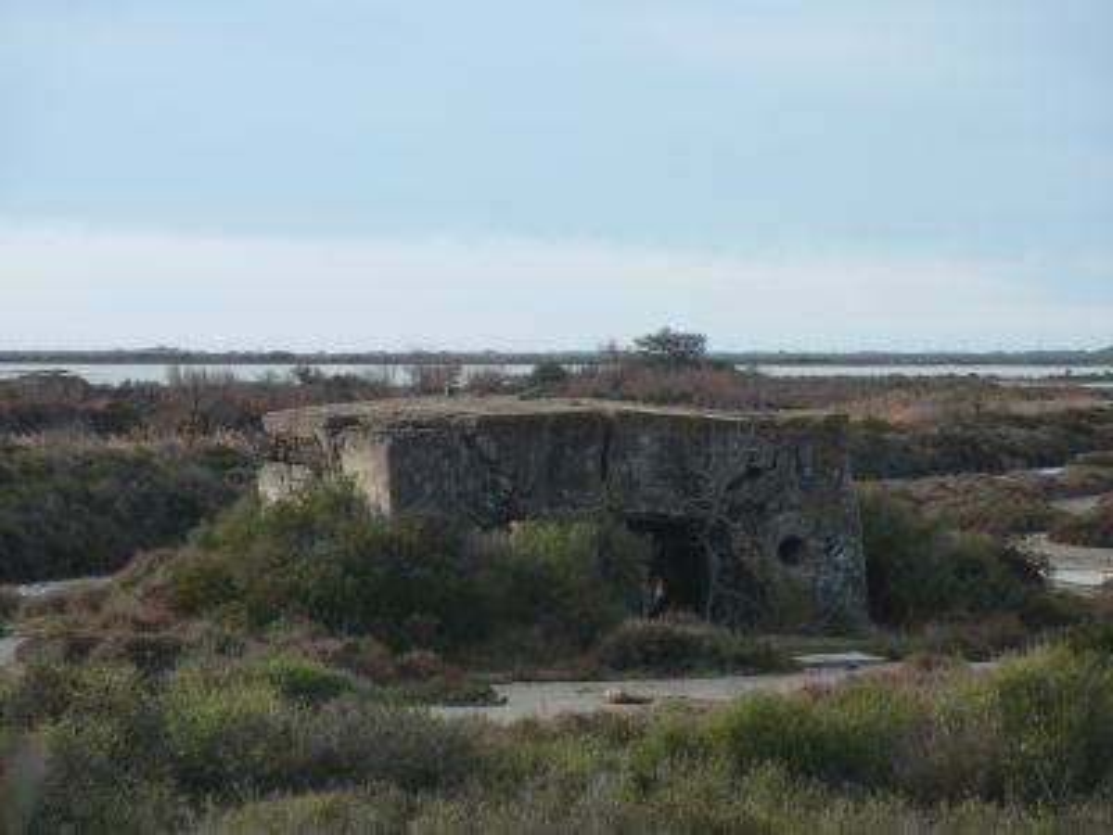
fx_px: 5080
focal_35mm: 158
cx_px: 556
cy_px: 418
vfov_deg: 9.4
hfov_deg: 12.5
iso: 125
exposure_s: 1/400
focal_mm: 25.9
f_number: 4.5
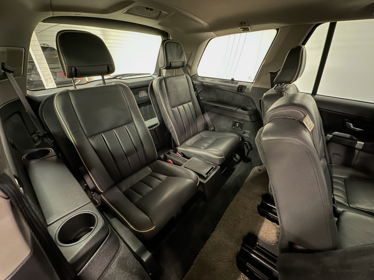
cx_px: 187
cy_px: 140
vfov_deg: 85.7
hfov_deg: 102.1
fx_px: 151
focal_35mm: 14
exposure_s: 1/8
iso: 2000
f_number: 2.2
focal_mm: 2.22
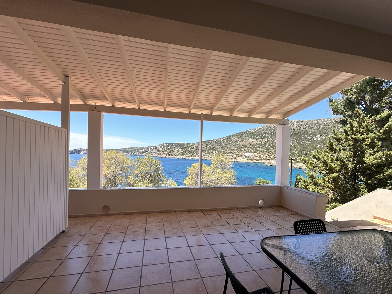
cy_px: 157
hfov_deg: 98.1
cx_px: 189
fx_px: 170
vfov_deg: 81.6
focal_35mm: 15
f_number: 2.2
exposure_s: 1/1261
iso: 50
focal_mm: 2.22
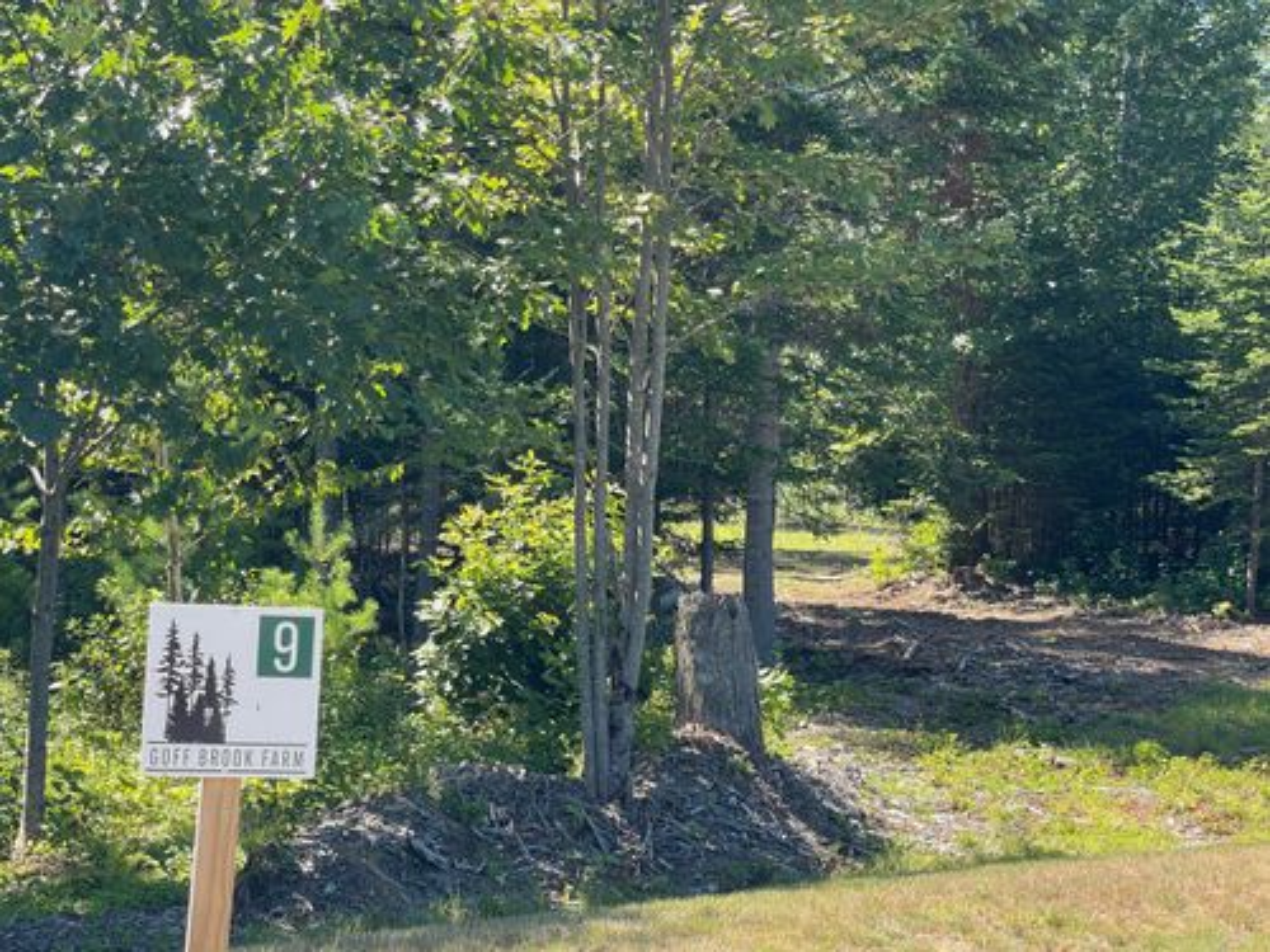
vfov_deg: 22.9
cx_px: 635
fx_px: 2348
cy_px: 476
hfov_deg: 30.3
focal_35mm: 64
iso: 20
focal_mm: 7.5
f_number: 2.2
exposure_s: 1/245
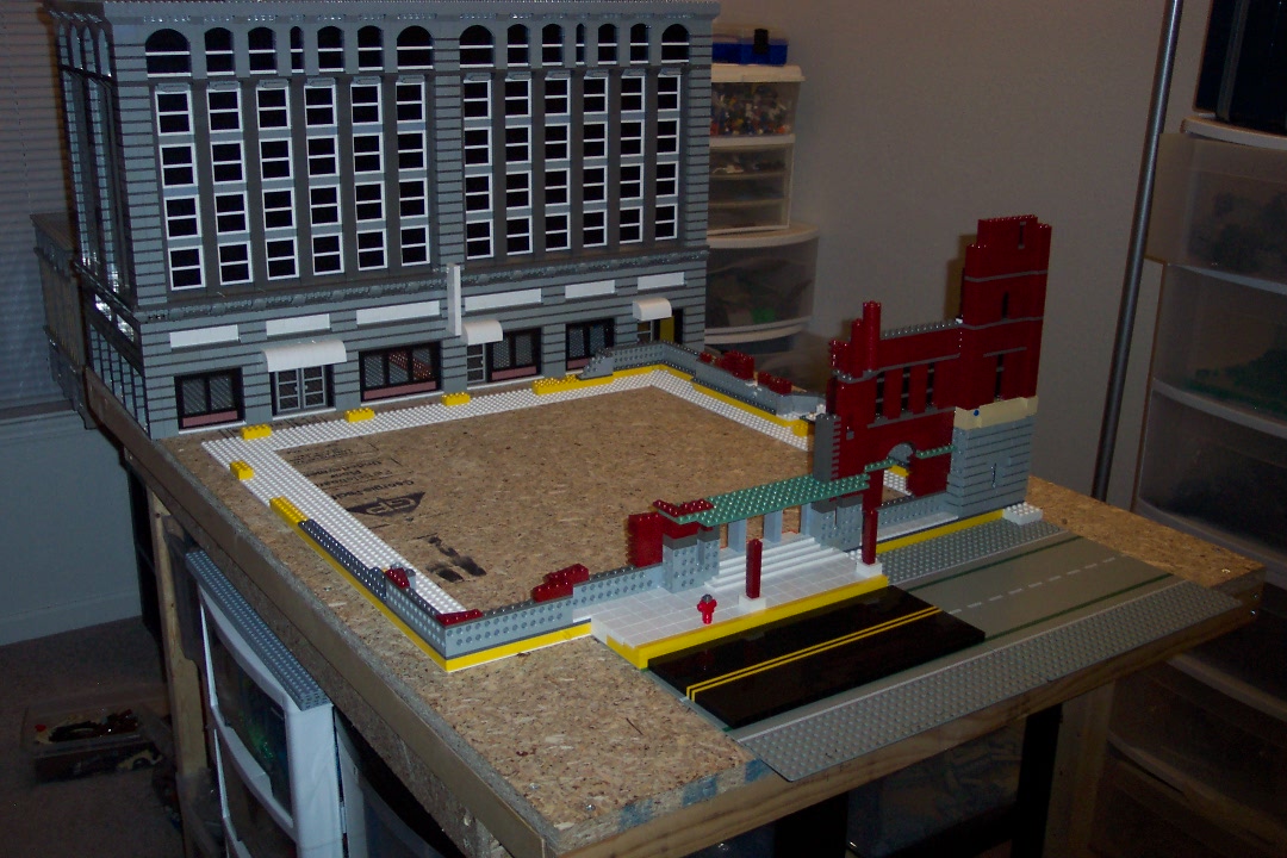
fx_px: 1358
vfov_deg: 35.1
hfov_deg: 50.7
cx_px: 644
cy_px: 429
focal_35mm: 38
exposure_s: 1/30
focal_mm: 8
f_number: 2.8
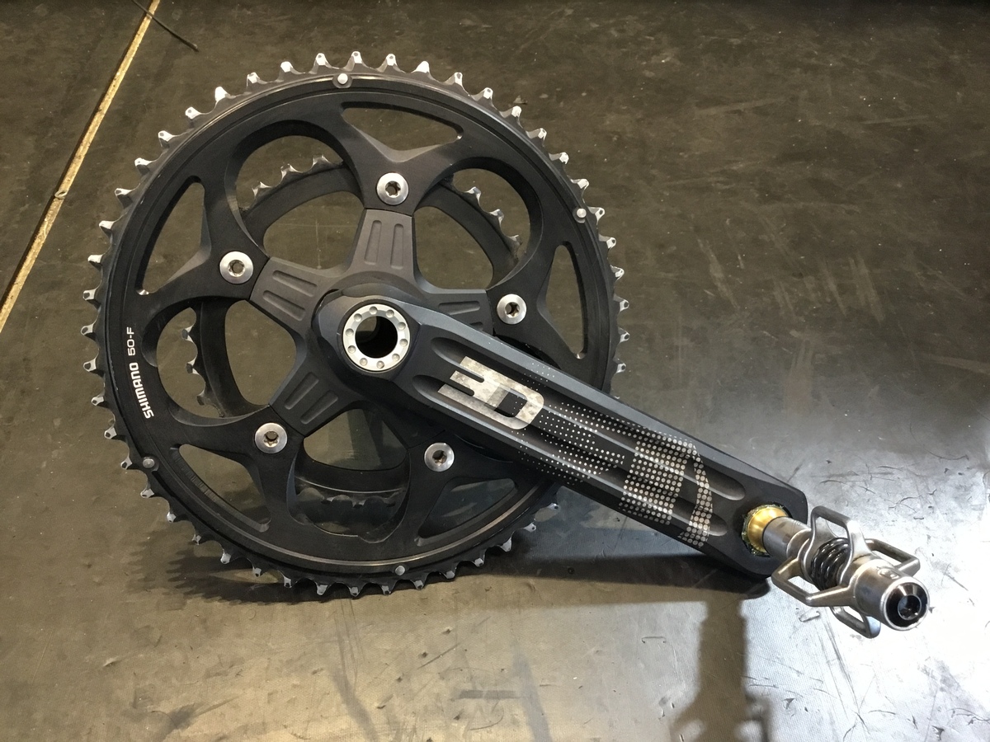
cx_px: 495
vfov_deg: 45.4
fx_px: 887
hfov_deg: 58.4
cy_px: 371
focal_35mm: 31
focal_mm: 3.3
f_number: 2.4
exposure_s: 1/30
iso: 160
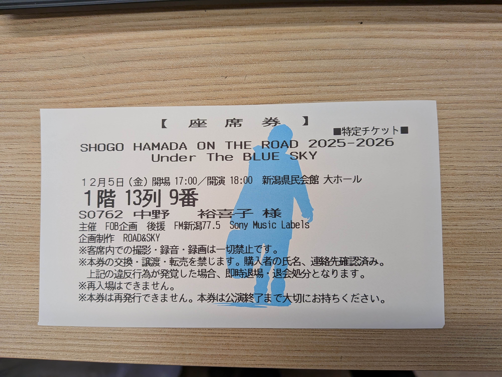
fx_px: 348
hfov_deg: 71.6
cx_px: 251
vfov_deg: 56.8
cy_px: 188
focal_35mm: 24
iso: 101
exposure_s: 1/120
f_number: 1.7
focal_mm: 4.53
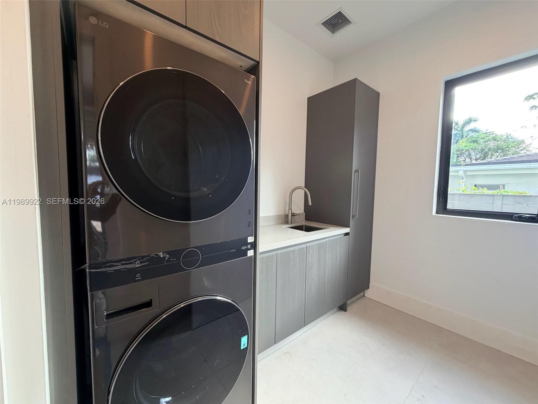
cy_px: 202
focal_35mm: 14
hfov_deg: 102.1
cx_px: 269
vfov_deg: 85.7
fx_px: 218
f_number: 2.2
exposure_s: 1/120
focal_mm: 2.22
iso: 250
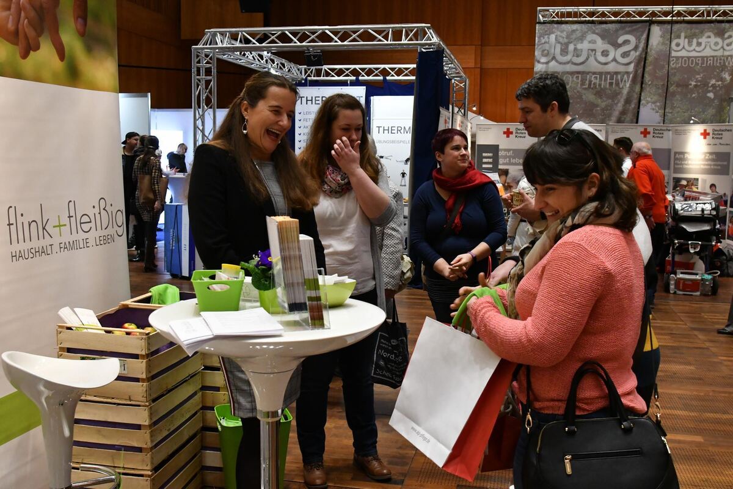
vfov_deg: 36.9
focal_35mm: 36
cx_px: 366
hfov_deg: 53.1
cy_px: 244
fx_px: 733
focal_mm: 24
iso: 4000
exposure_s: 1/125
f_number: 5.6
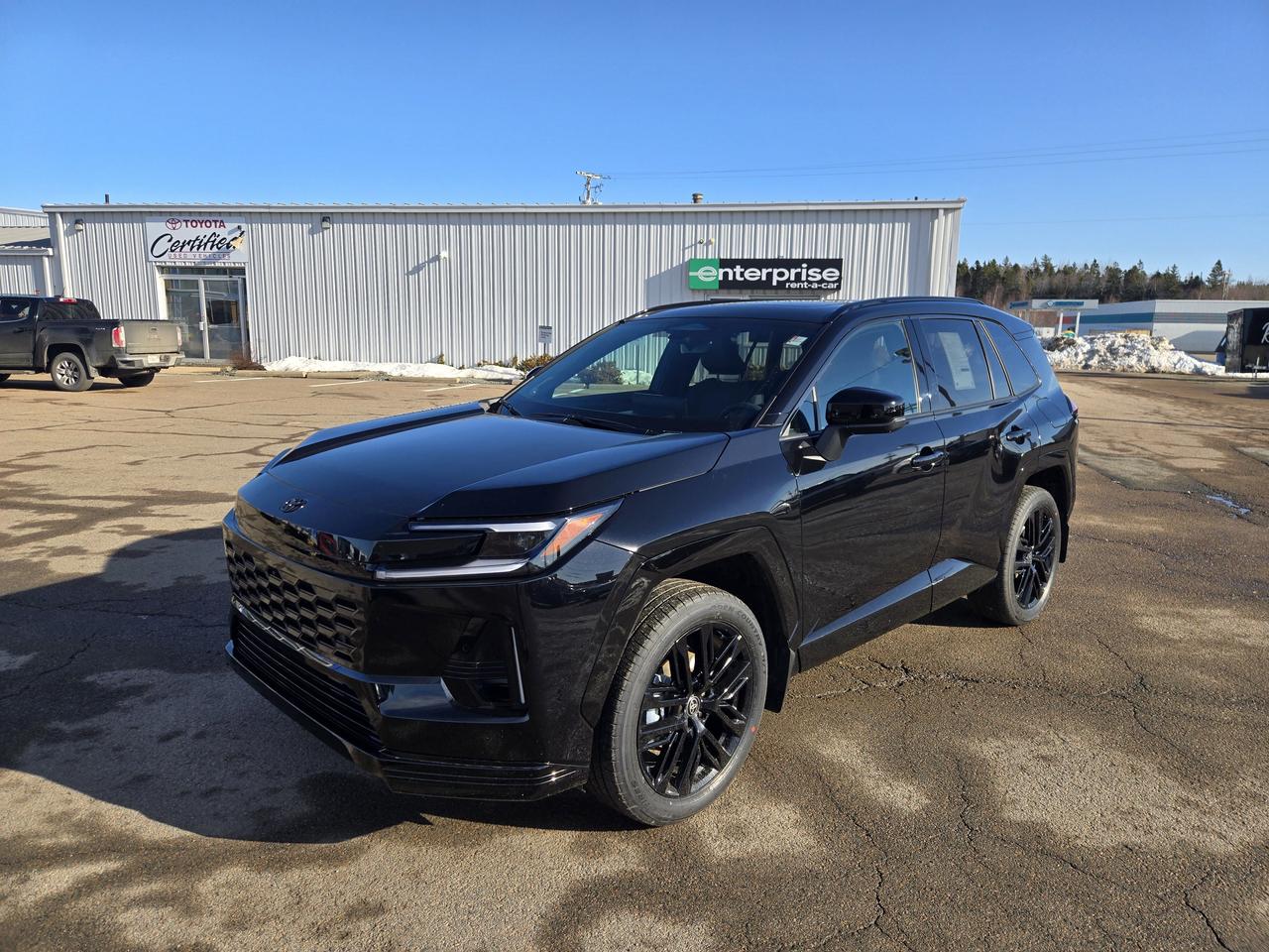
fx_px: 843
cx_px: 634
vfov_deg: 58.9
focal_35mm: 23
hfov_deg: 73.9
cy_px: 476
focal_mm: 5.4
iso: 25
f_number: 1.8
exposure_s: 1/1061
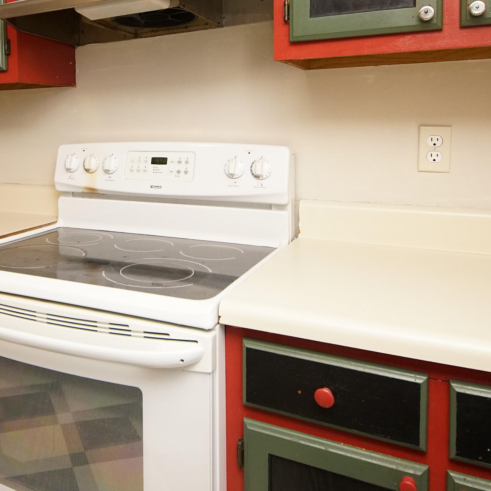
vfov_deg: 49.9
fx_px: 514
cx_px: 133
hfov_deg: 49.4
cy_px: 149
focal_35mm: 32
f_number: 4.5
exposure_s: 1/60
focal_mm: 12
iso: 1600
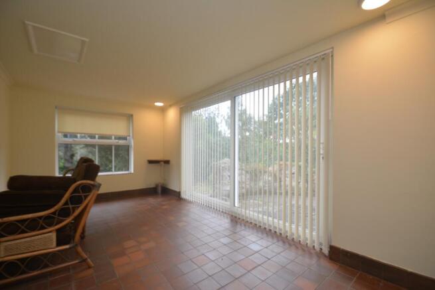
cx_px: 218
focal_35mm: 15
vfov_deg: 77.4
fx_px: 181
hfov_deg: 100.4
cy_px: 145
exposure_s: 1/80
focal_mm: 10
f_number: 4.5
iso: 200
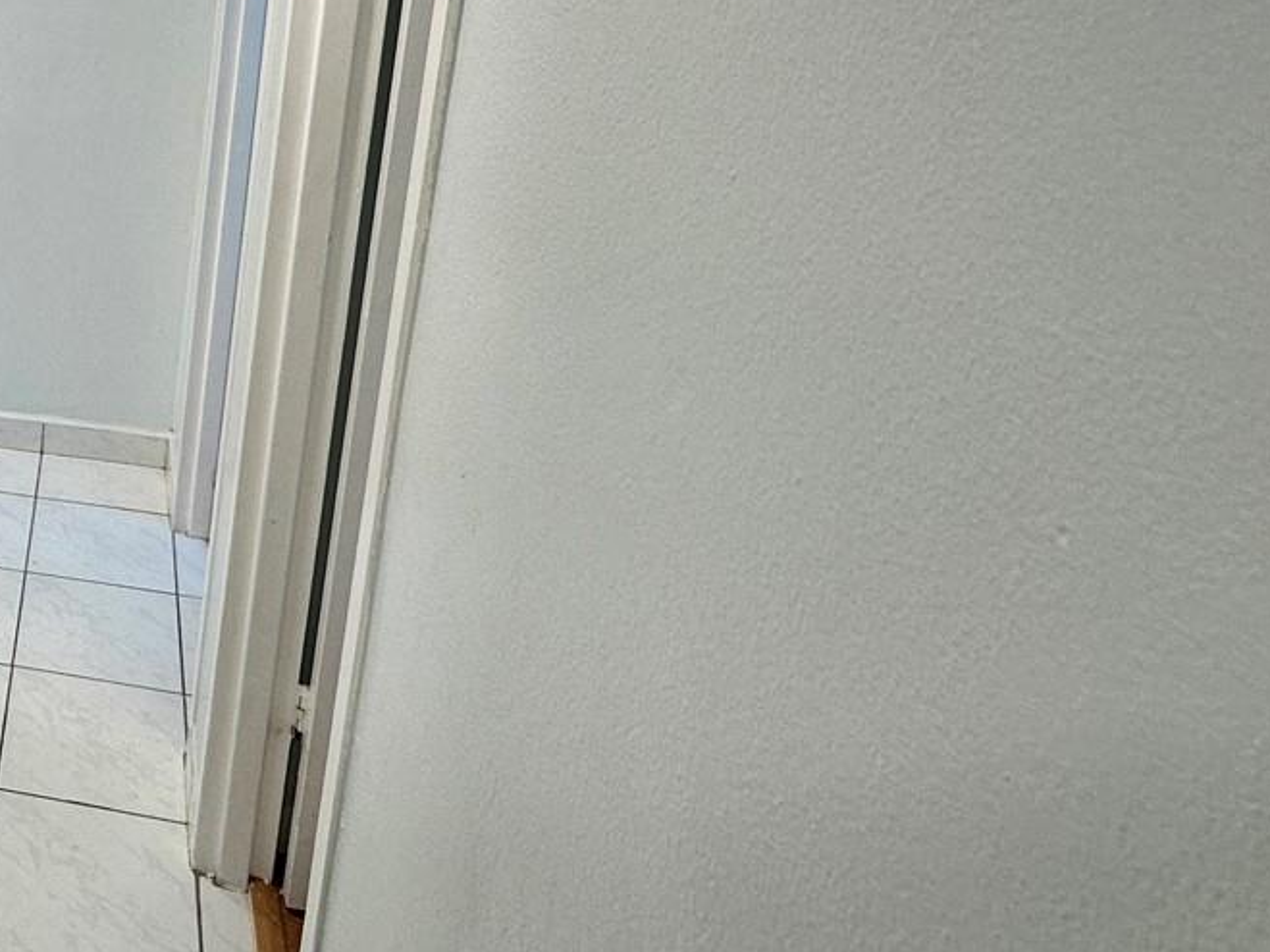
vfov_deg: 39.0
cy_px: 108
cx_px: -137
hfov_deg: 42.2
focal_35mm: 34
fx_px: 1247
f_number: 2.2
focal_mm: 2.22
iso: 125
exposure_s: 1/120
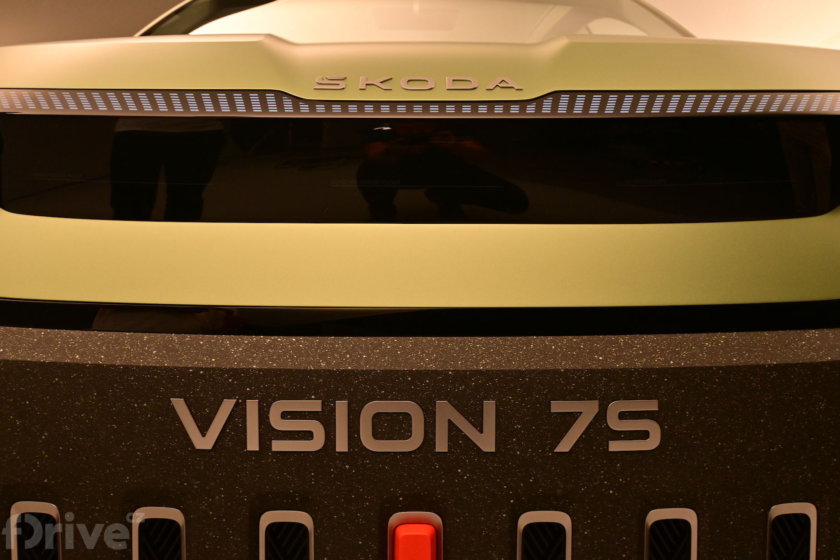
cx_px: 422
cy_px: 278
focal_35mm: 39
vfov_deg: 34.6
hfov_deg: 50.1
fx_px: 899
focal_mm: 25
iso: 720
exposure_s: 1/40
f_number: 6.3
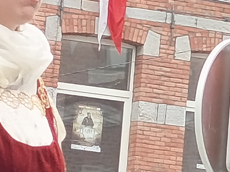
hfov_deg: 4.6
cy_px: 109
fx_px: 2876
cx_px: 237
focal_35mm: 433
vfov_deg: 3.4
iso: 63
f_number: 1.7
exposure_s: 1/100
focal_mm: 5.27
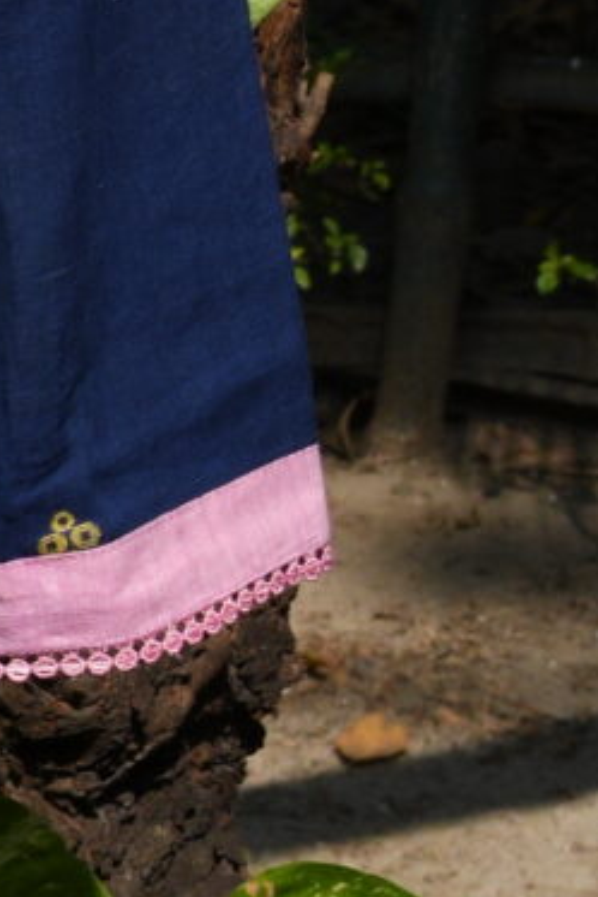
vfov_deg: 8.1
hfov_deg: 5.0
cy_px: 861
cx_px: -1448
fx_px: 6322
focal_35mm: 254
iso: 400
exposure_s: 1/400
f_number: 10
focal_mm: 31
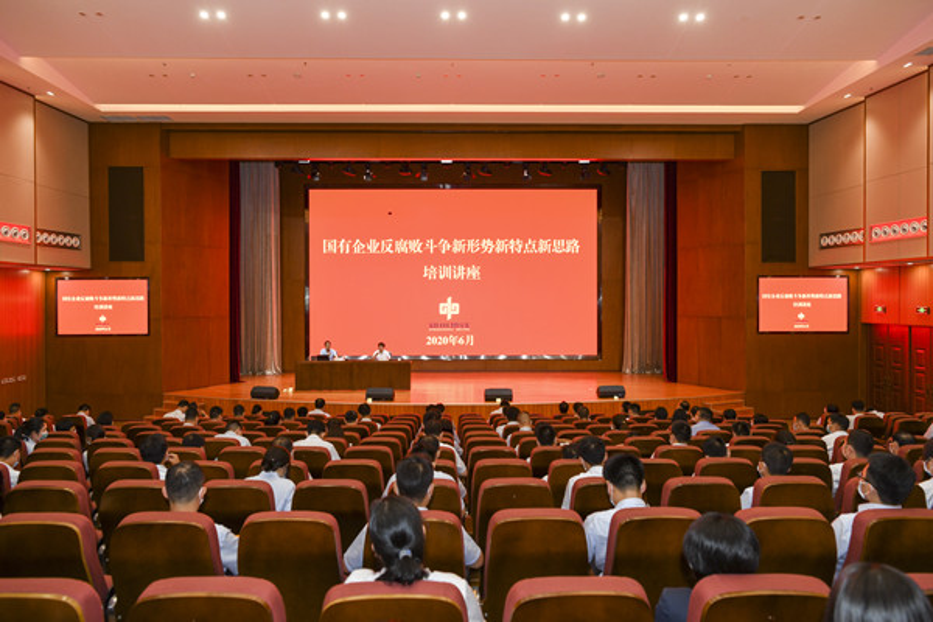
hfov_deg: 73.7
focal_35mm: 24
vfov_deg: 53.1
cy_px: 311
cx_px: 466
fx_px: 622
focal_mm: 24
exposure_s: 1/100
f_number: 4
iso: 800
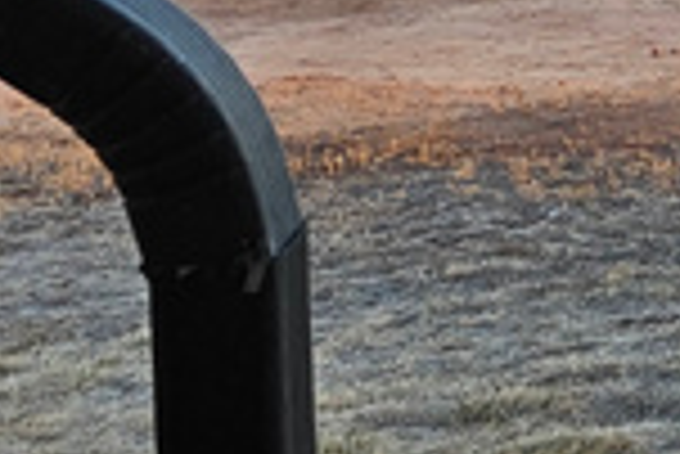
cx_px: 1747
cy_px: -306
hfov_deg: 10.5
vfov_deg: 8.2
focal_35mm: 162
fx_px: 3063
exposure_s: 1/207
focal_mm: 6.3
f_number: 1.7
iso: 25
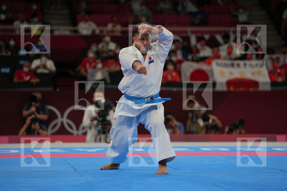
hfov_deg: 13.0
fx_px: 1260
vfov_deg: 8.7
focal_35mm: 158
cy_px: 96
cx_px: 144
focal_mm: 158
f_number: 2.8
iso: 500
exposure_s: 1/1000
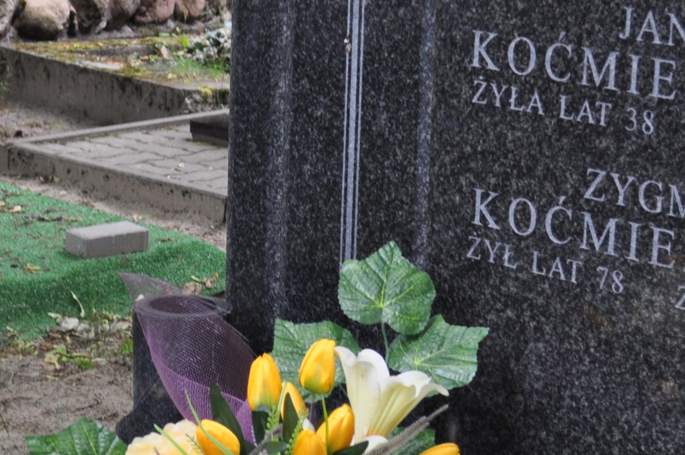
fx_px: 2357
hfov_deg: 16.5
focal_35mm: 124
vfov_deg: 11.0
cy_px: 252
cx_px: 236
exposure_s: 1/100
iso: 400
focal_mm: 30
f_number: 5
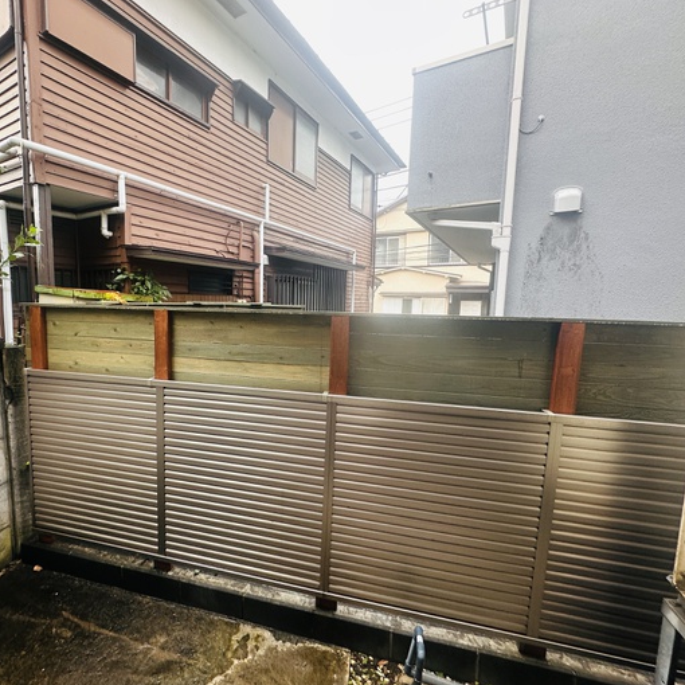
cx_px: 277
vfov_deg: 84.0
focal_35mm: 17
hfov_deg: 83.0
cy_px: 342
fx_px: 381
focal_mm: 2.22
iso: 80
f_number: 2.2
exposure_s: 1/99
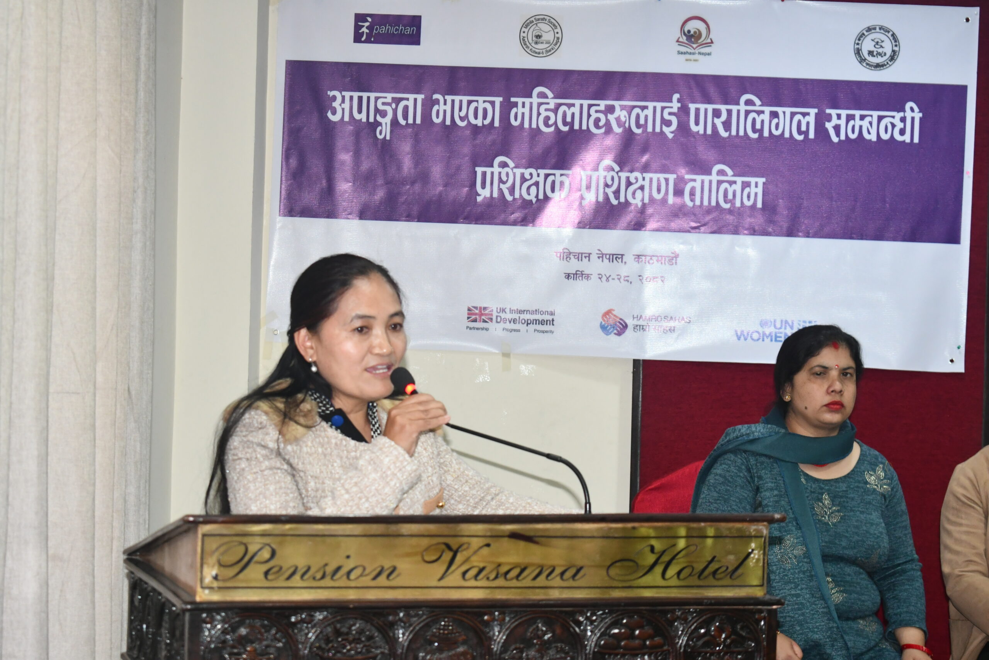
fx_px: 2253
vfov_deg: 16.7
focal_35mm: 82
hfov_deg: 24.8
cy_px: 330
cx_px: 494
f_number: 5.6
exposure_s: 1/60
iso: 1600
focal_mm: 55
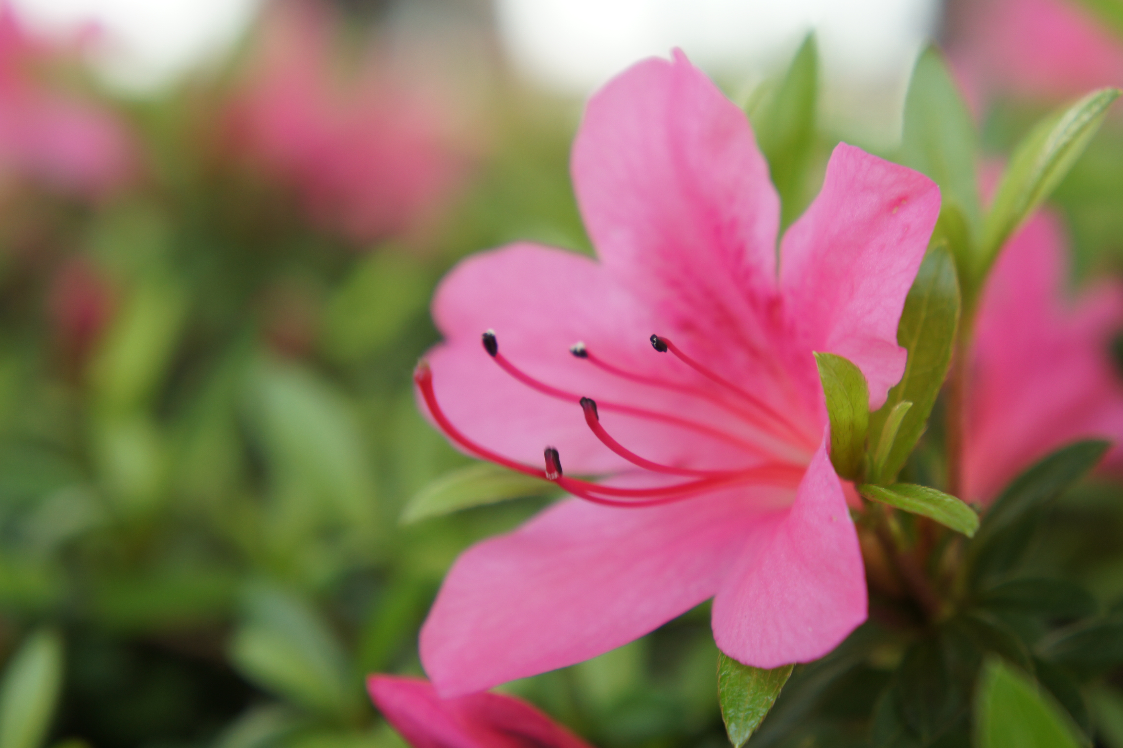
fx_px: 2572
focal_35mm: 82
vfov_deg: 16.5
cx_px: 562
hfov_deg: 24.6
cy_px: 374
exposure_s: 1/125
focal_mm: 55
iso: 200
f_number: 5.6
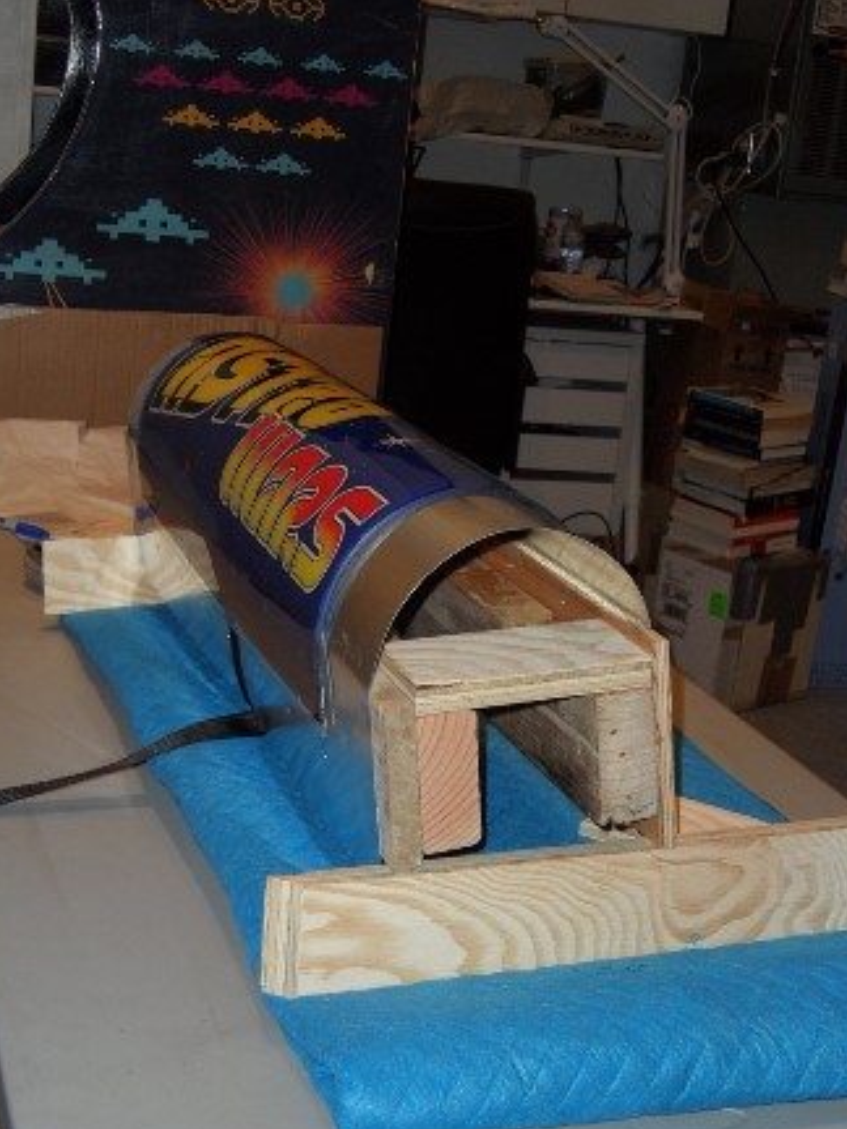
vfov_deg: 34.9
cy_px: 580
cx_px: 413
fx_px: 1794
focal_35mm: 55
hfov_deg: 26.6
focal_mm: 9.5
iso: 200
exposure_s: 1/60
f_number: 3.9
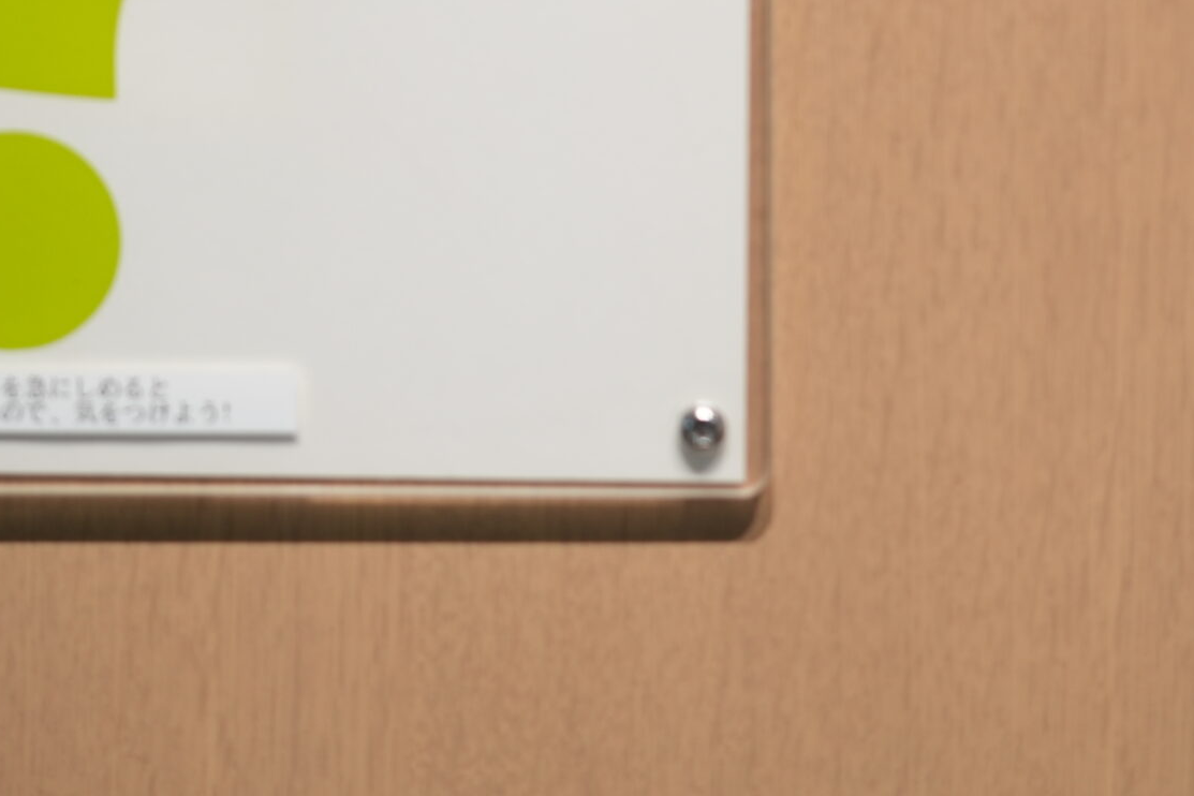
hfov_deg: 17.8
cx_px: 537
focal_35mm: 115
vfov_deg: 11.7
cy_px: -99
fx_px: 3814
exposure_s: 1/50
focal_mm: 50
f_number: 1.4
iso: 320
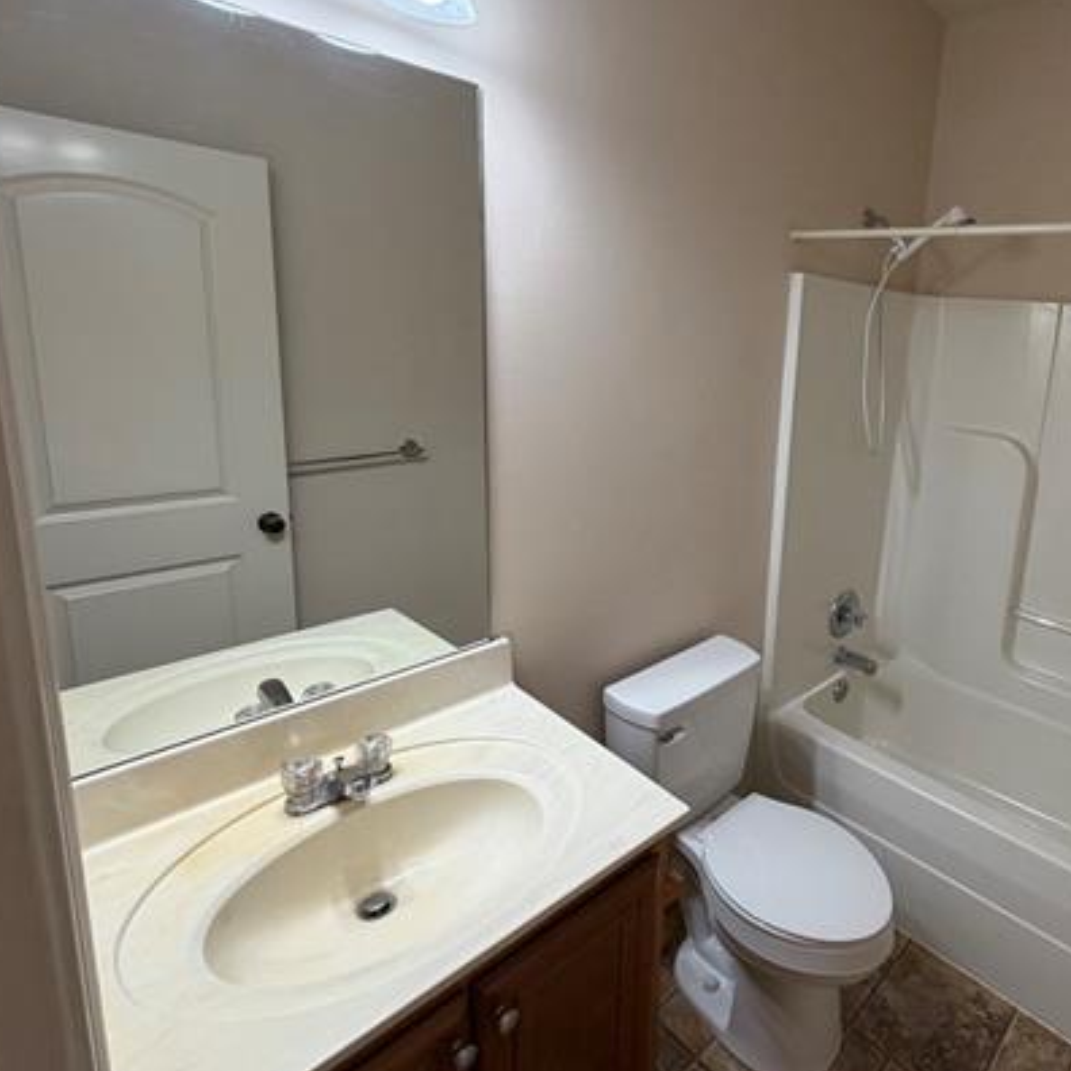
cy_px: 465
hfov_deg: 70.6
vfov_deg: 74.5
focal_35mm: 20
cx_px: 782
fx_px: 700
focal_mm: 2.22
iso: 200
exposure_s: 1/120
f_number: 2.2
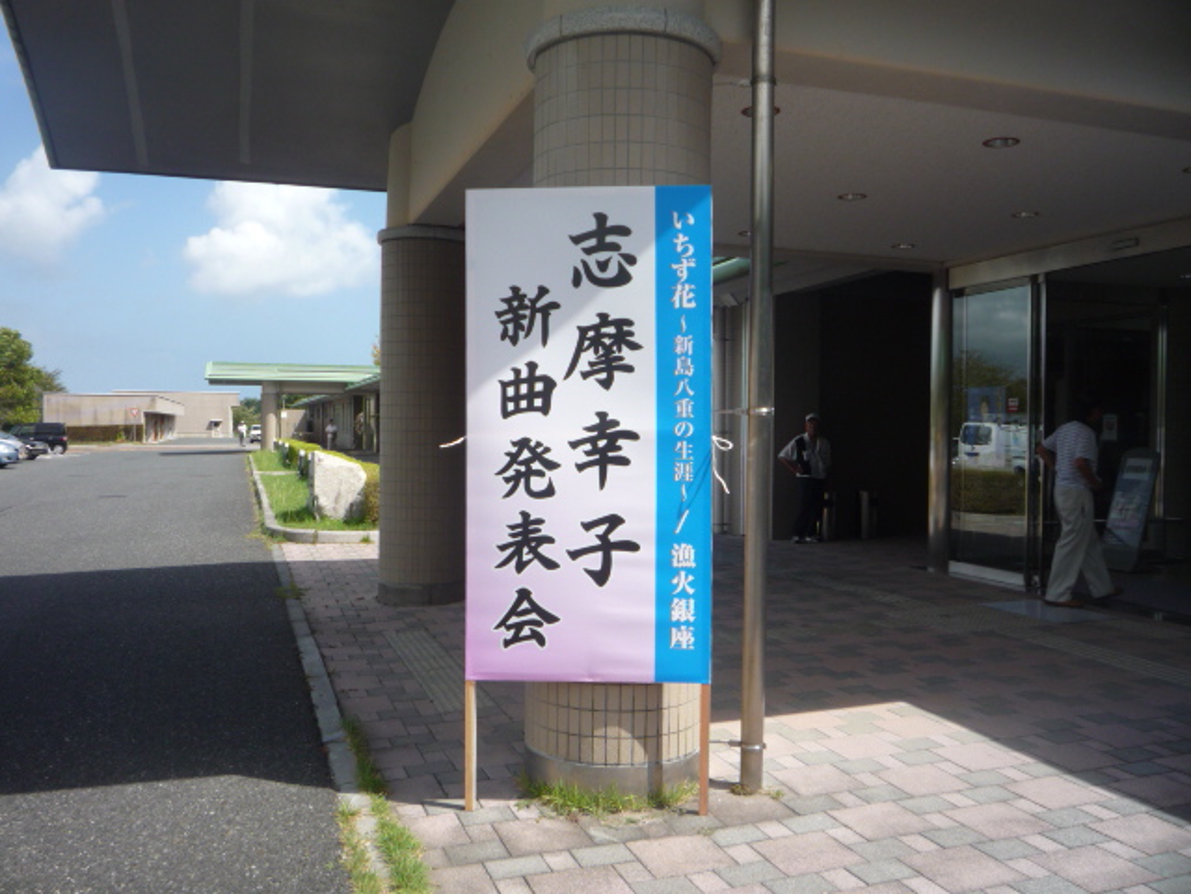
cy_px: 447
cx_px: 596
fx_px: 1032
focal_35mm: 30
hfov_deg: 60.0
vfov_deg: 46.8
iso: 100
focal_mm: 5.2
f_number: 5
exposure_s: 1/400
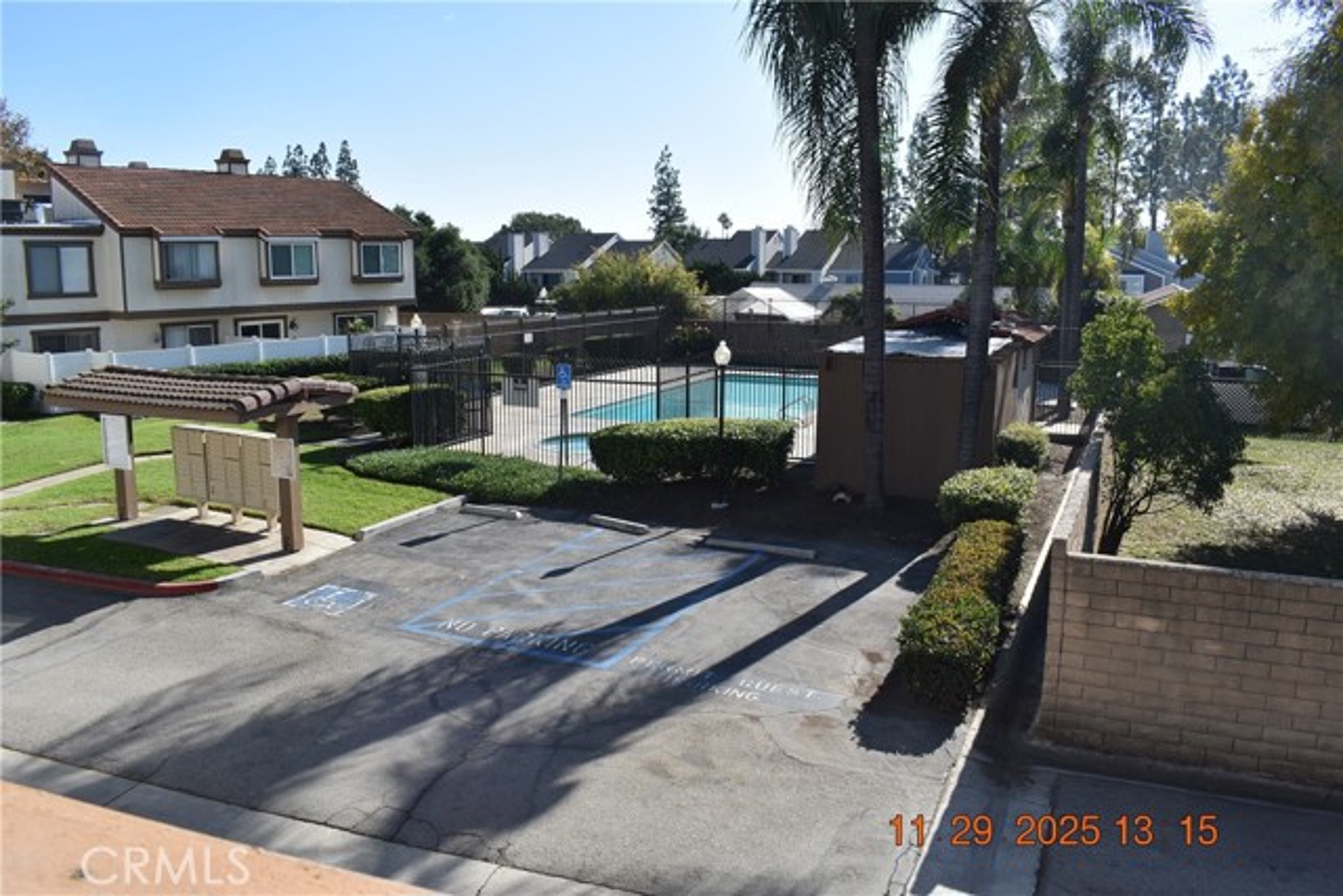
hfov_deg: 67.4
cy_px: 448
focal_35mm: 27
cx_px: 672
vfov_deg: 48.0
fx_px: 1007
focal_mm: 18
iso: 125
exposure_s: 1/250
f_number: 8
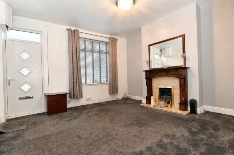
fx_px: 110
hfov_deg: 93.3
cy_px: 78
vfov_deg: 70.3
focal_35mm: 17
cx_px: 117
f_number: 10
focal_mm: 17
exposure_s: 1/80
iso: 6400
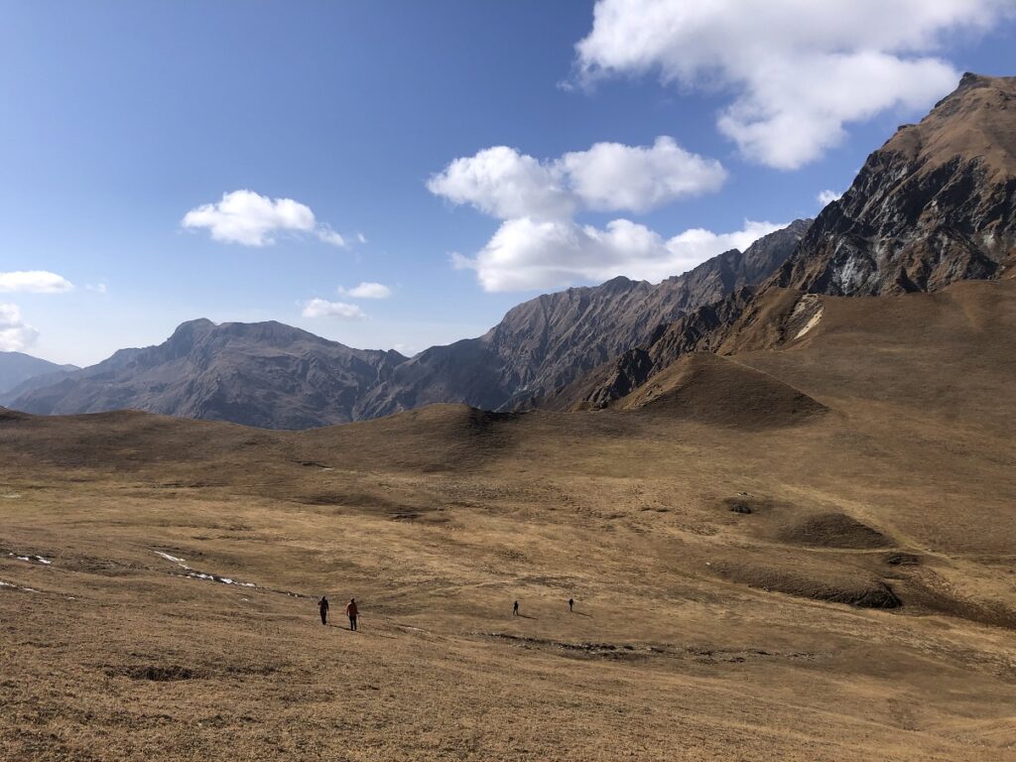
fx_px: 822
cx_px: 508
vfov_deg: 49.7
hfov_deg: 63.4
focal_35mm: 28
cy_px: 381
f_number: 1.8
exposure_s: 1/2857
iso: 20
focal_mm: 3.99
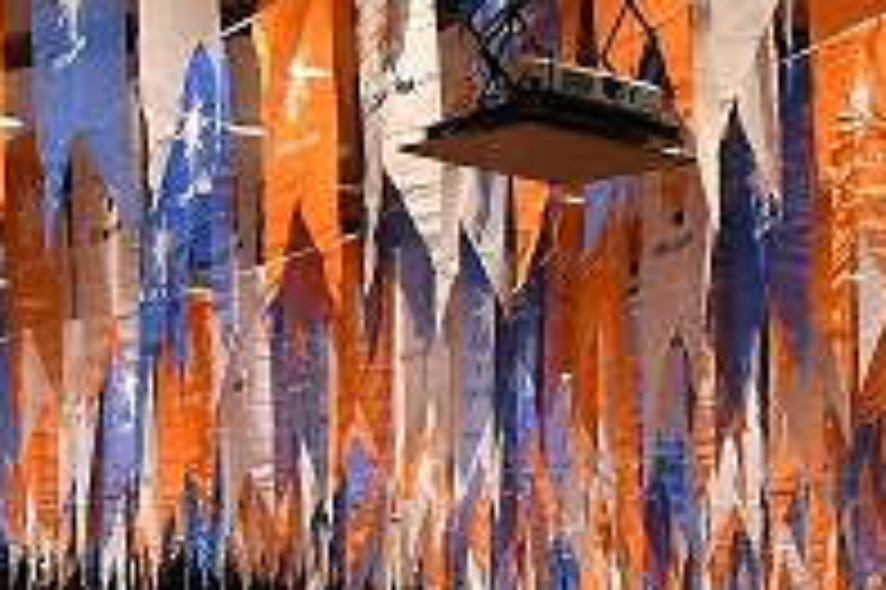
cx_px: 1057
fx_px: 3098
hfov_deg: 15.7
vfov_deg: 10.3
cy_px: 1004
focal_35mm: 126
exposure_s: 1/80
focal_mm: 24
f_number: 4
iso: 1600
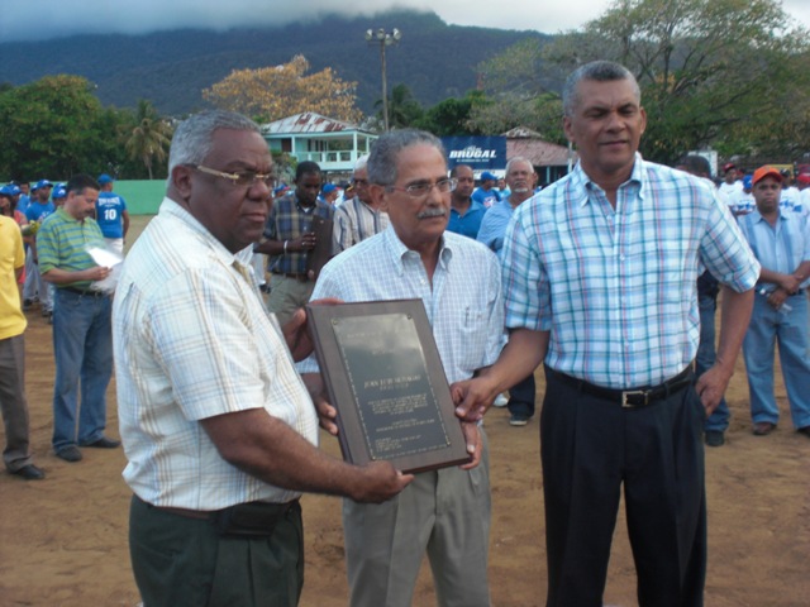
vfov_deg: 37.7
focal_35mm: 38
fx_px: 889
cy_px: 304
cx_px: 405
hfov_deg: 49.0
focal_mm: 6.3
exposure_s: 1/100
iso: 64
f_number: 3.1
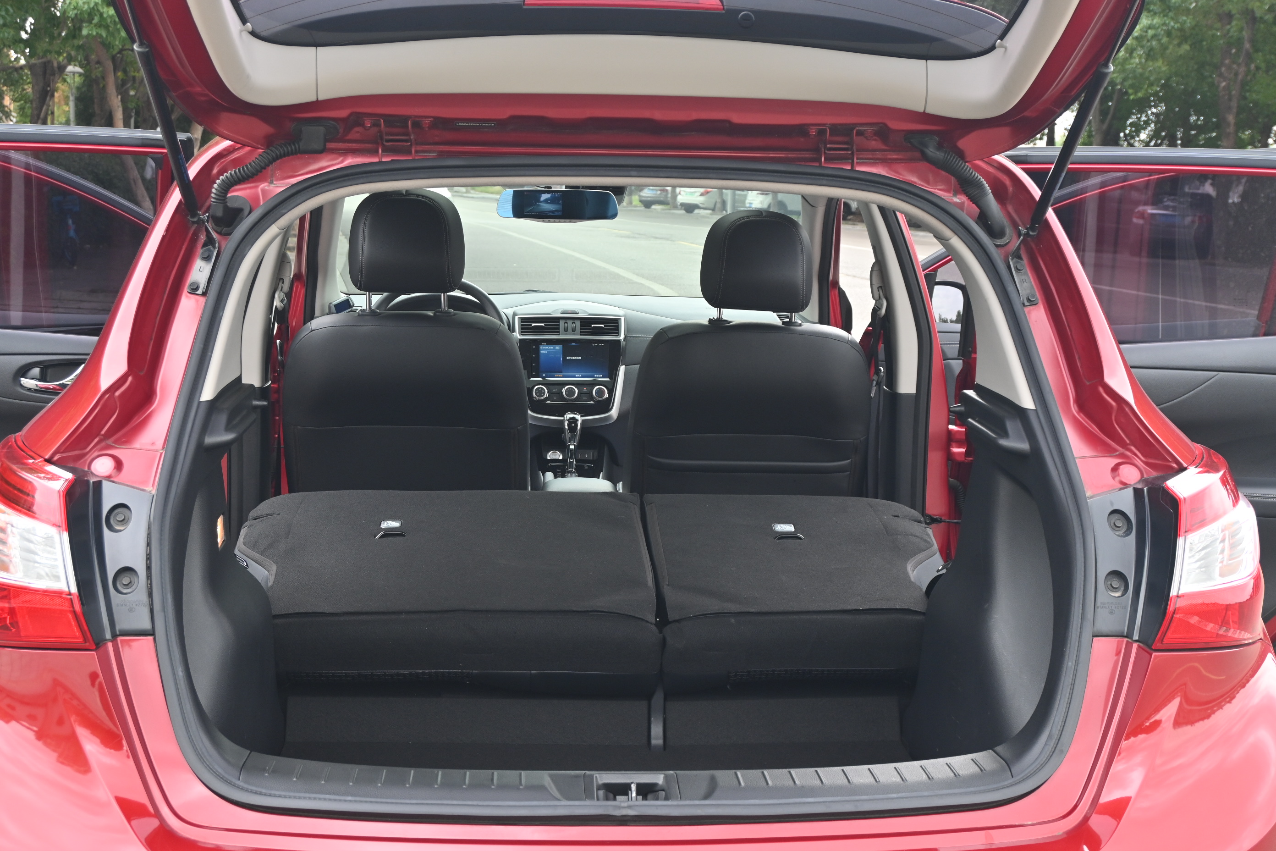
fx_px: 1621
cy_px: 426
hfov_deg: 43.0
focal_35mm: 46
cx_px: 638
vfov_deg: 29.4
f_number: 6.3
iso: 250
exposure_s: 1/50
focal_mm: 30.5
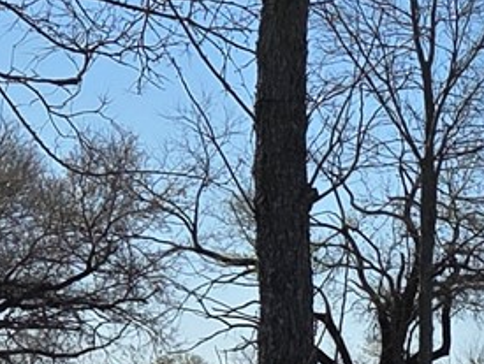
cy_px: 584
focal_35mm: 171
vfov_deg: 8.5
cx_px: 857
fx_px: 2394
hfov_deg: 10.8
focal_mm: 5.4
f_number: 1.8
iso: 80
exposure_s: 1/7891
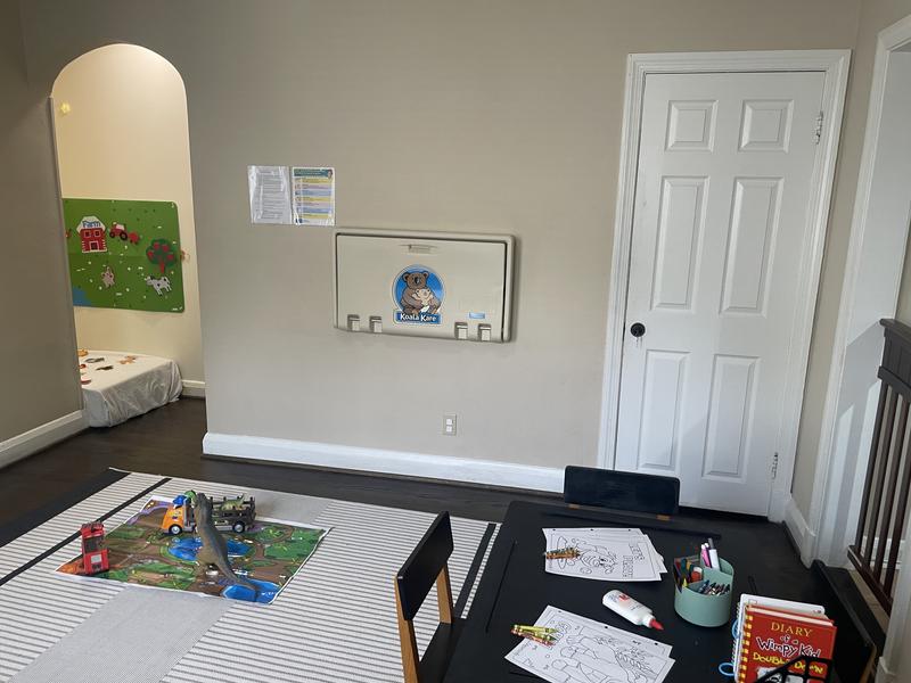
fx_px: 684
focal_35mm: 26
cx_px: 456
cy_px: 342
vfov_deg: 53.1
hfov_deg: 67.3
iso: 100
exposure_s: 1/60
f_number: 1.6
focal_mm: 4.2
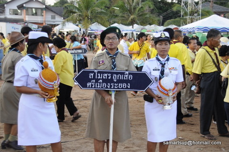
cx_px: 114
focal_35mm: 66
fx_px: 419
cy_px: 76
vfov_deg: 20.6
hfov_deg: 30.5
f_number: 5.6
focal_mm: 44
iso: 500
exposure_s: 1/60
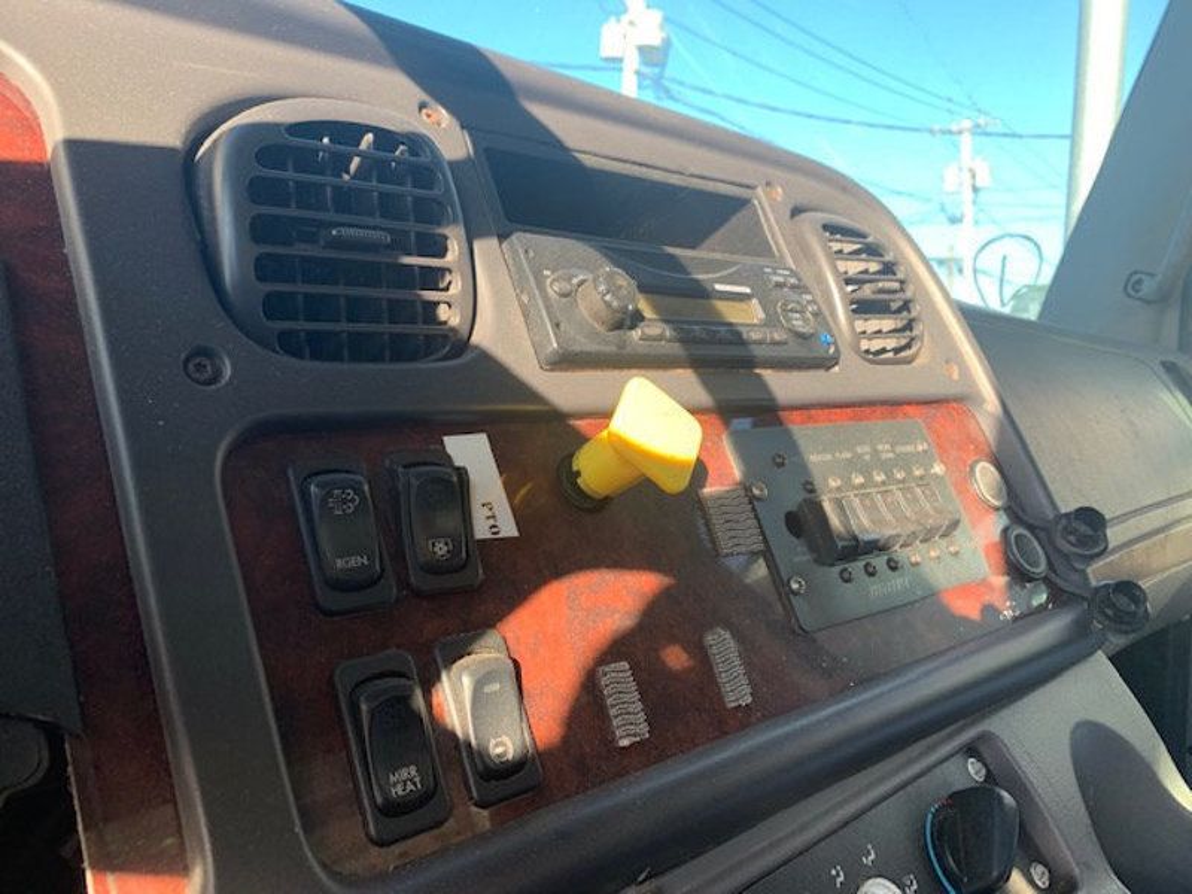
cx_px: 596
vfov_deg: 53.1
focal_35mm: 26
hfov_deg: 67.3
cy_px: 447
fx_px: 895
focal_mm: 4.25
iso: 25
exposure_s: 1/100
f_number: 1.8
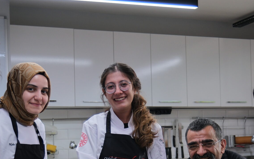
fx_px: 505
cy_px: 134
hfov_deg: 28.1
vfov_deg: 17.7
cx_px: 164
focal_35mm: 73
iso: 500
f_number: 2.8
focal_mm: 21.3
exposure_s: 1/125
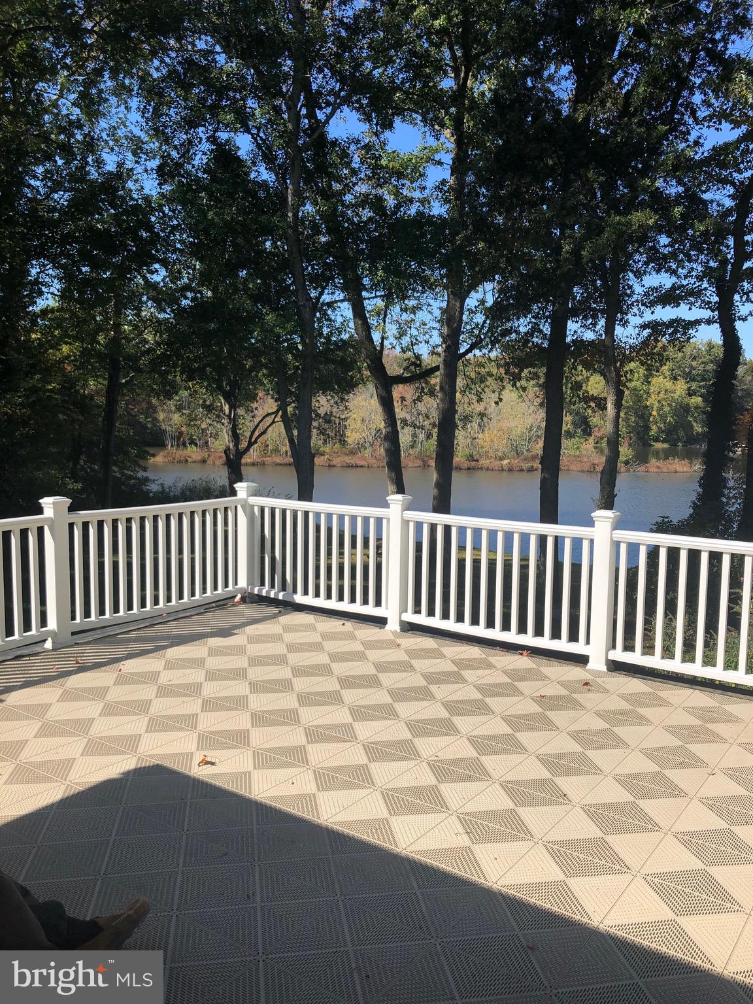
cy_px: 502
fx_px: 812
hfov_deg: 49.7
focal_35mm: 28
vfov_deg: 63.4
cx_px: 376
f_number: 1.8
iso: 20
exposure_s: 1/1845
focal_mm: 4
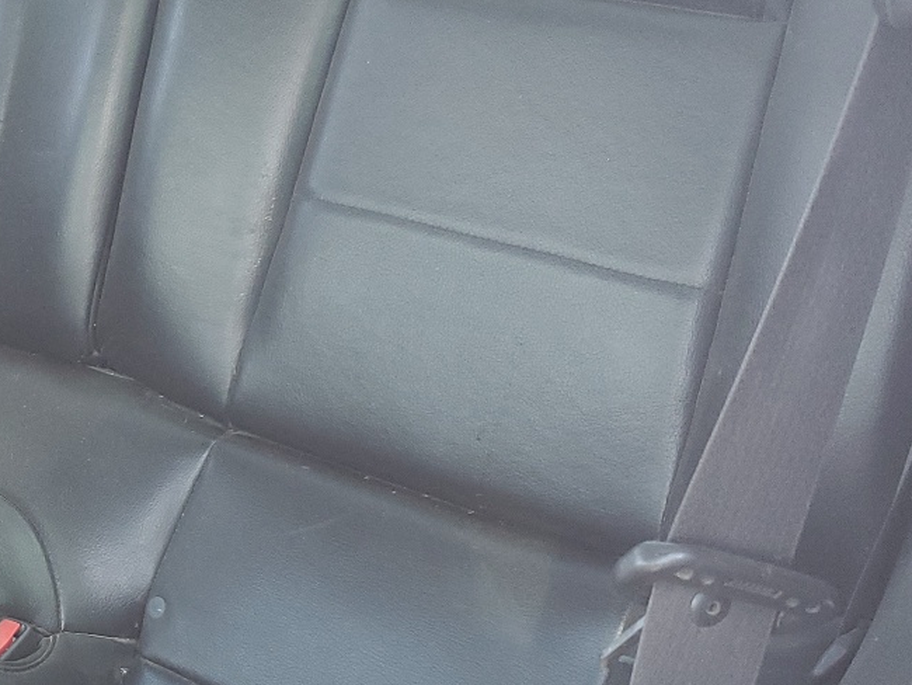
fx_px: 1687
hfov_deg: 28.5
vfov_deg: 22.8
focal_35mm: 64
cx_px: 15
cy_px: 497
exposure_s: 1/100
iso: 95
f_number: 1.5
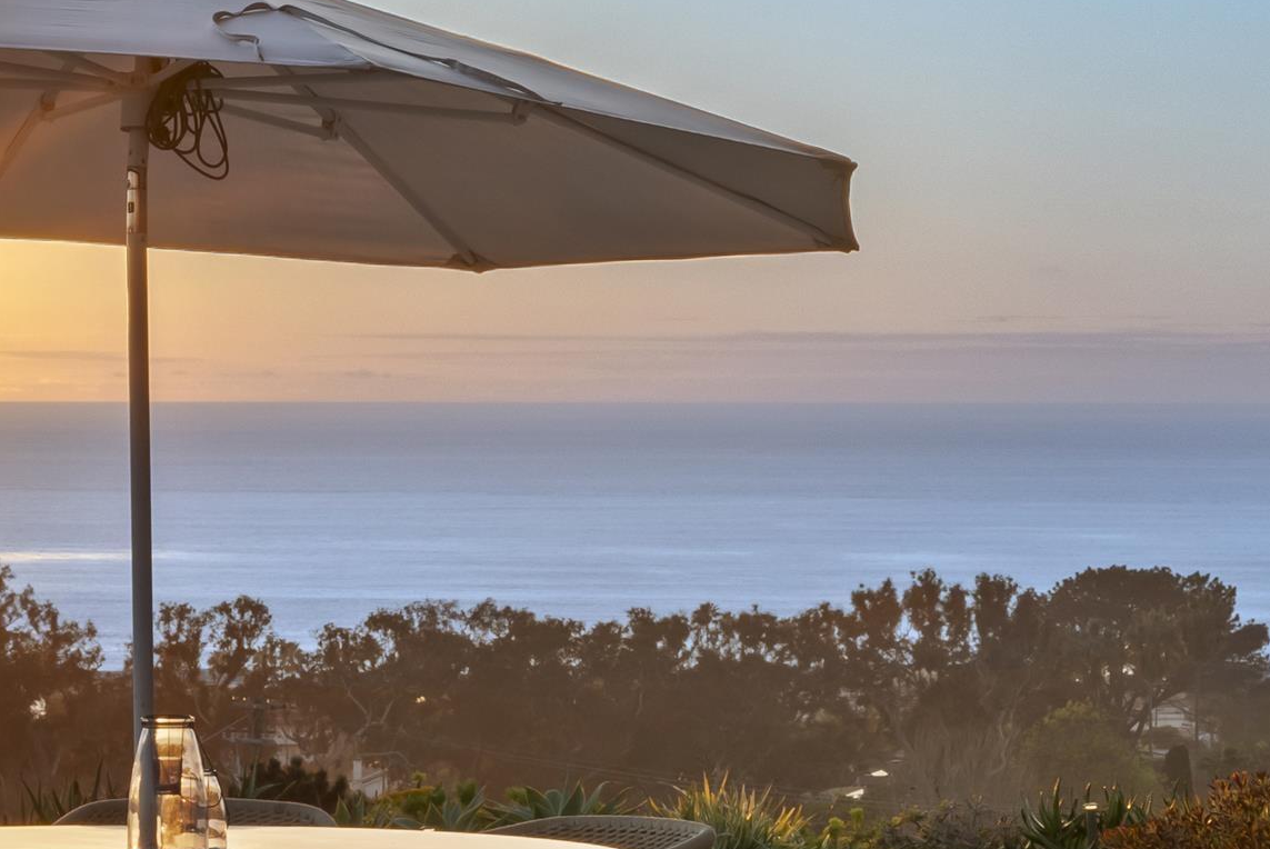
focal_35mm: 164
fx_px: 5790
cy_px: 505
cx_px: 391
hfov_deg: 12.5
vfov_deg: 8.4
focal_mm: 75
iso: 500
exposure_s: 1/15
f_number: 22
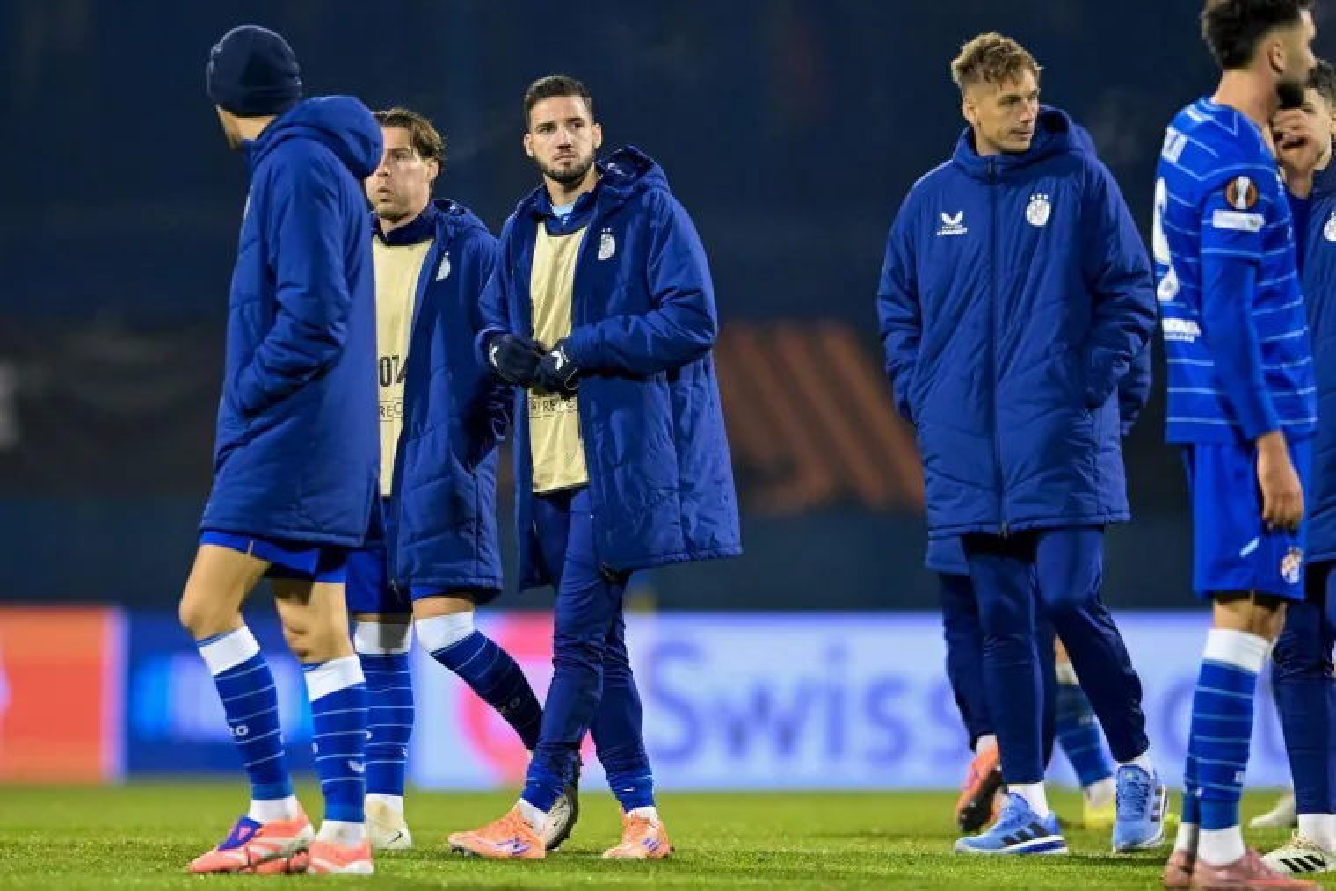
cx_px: 668
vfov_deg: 2.3
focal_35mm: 600
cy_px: 446
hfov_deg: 3.4
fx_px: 22269
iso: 4000
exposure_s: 1/1250
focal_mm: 400
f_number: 2.8
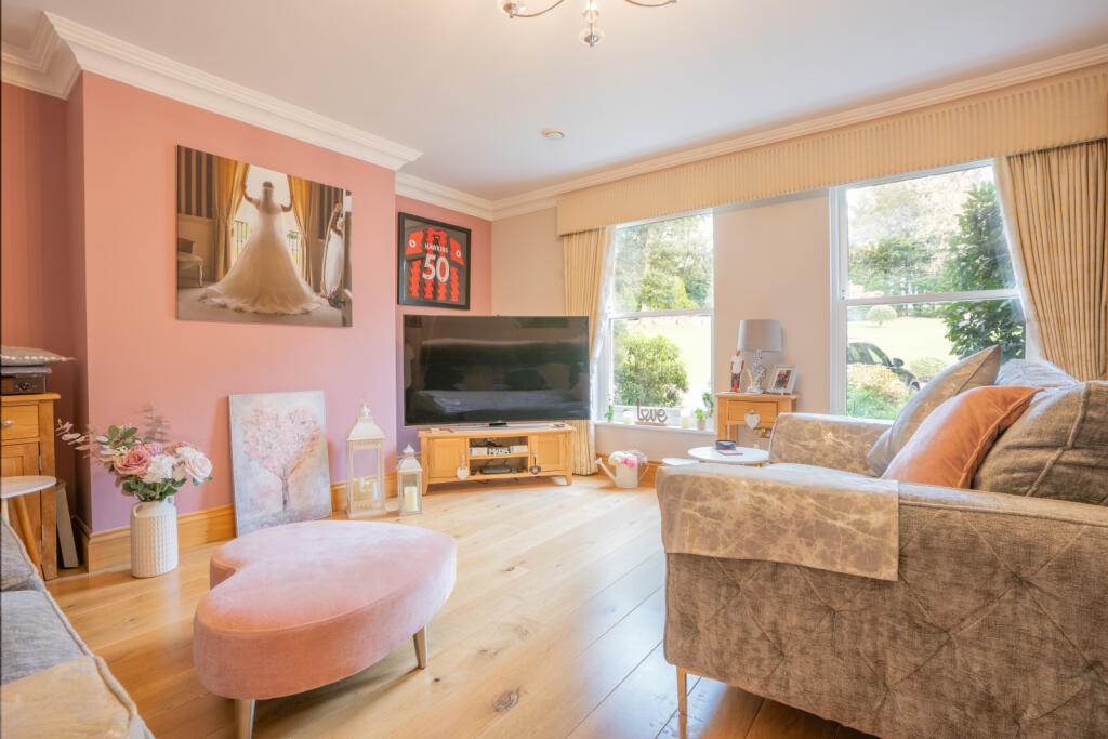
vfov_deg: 73.8
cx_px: 554
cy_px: 370
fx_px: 492
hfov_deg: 96.7
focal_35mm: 16
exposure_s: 1/6
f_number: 11
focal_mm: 16
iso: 200
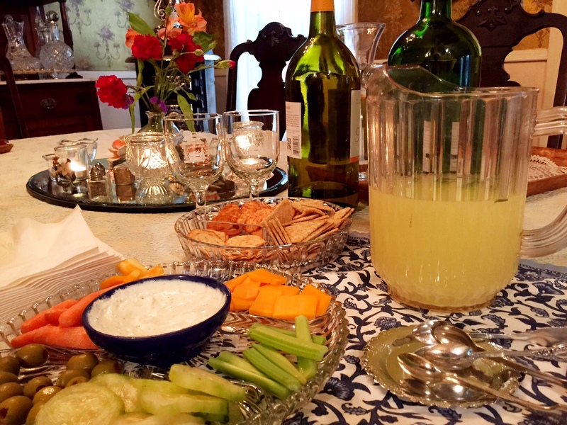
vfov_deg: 48.2
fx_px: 475
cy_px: 212
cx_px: 284
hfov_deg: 61.7
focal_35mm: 29
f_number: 2.2
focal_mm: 4.15
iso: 250
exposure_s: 1/15
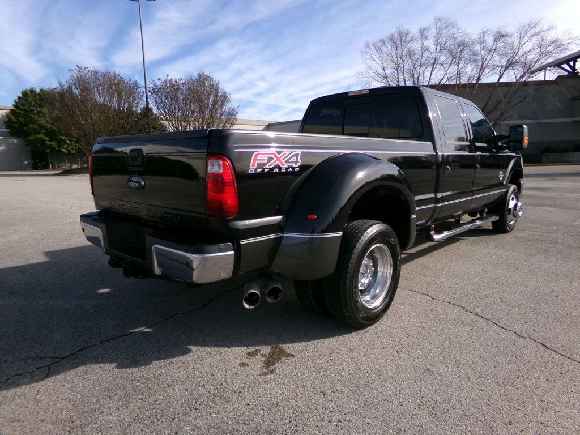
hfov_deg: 71.6
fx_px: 402
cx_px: 290
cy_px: 218
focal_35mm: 24
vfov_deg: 56.8
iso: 100
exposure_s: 1/600
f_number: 3.7
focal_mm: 4.3
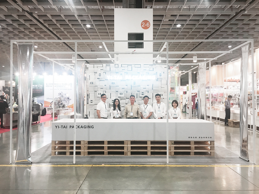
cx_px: 130
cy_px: 97
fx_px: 217
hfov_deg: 61.7
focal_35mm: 29
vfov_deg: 48.2
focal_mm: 4.15
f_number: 2.2
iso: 25
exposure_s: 1/30
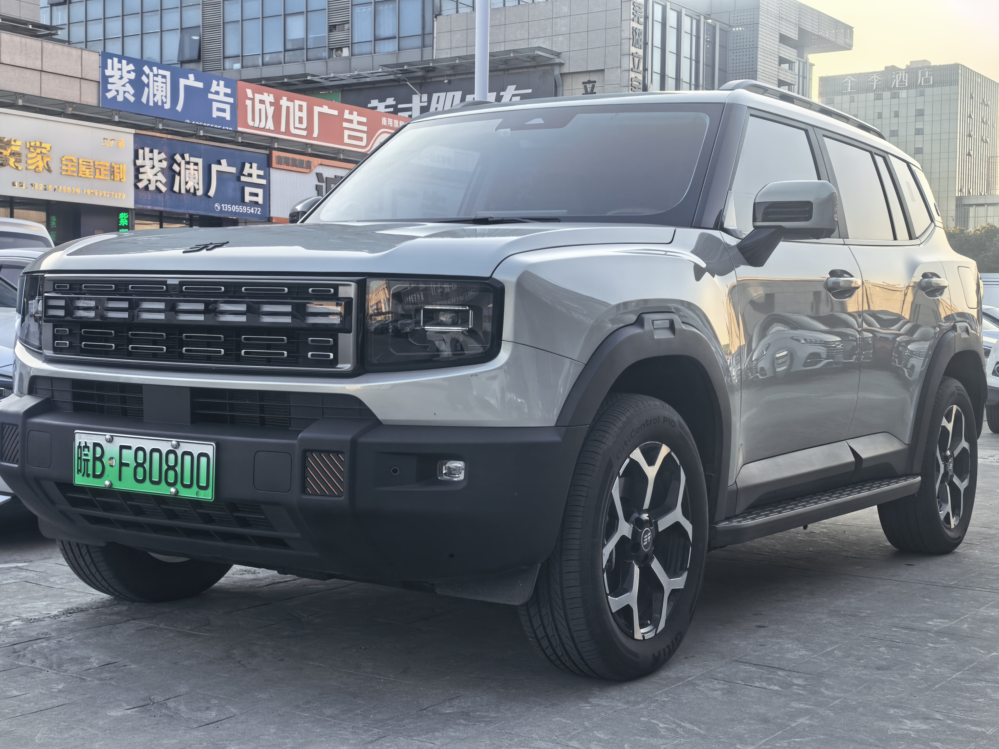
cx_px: 500
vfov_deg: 29.1
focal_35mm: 50
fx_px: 1443
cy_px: 374
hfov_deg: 38.2
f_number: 2
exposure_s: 1/574
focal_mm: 5.75
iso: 50
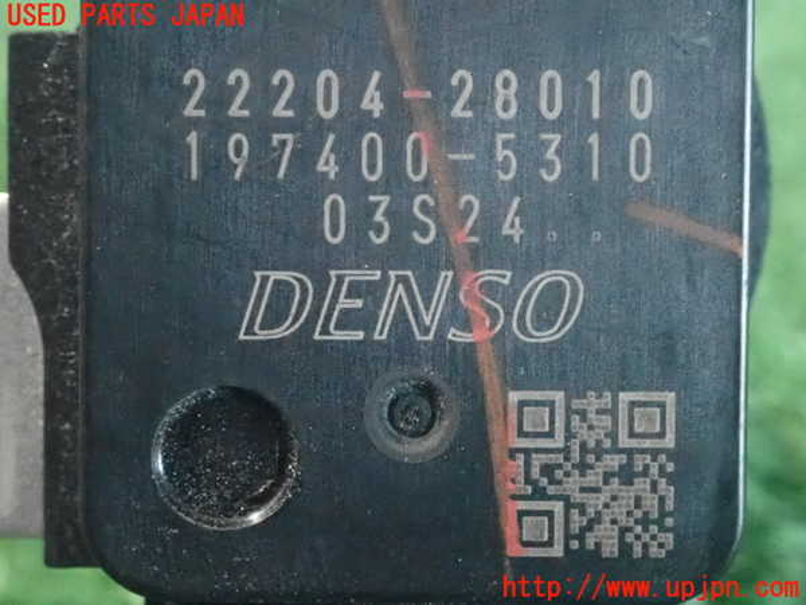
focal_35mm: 91
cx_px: 403
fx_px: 2119
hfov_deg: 21.5
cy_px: 302
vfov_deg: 16.2
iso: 6400
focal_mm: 16.48
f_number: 4.7
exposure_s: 1/40
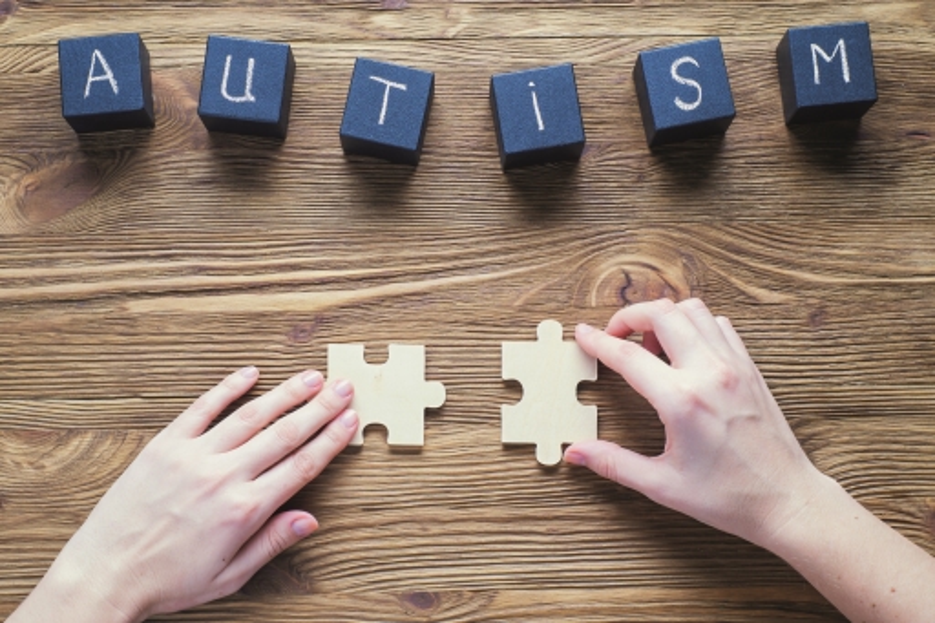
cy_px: 312
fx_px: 1947
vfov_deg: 18.2
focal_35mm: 75
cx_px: 468
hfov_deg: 27.0
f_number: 9
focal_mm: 50
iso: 100
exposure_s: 1/125
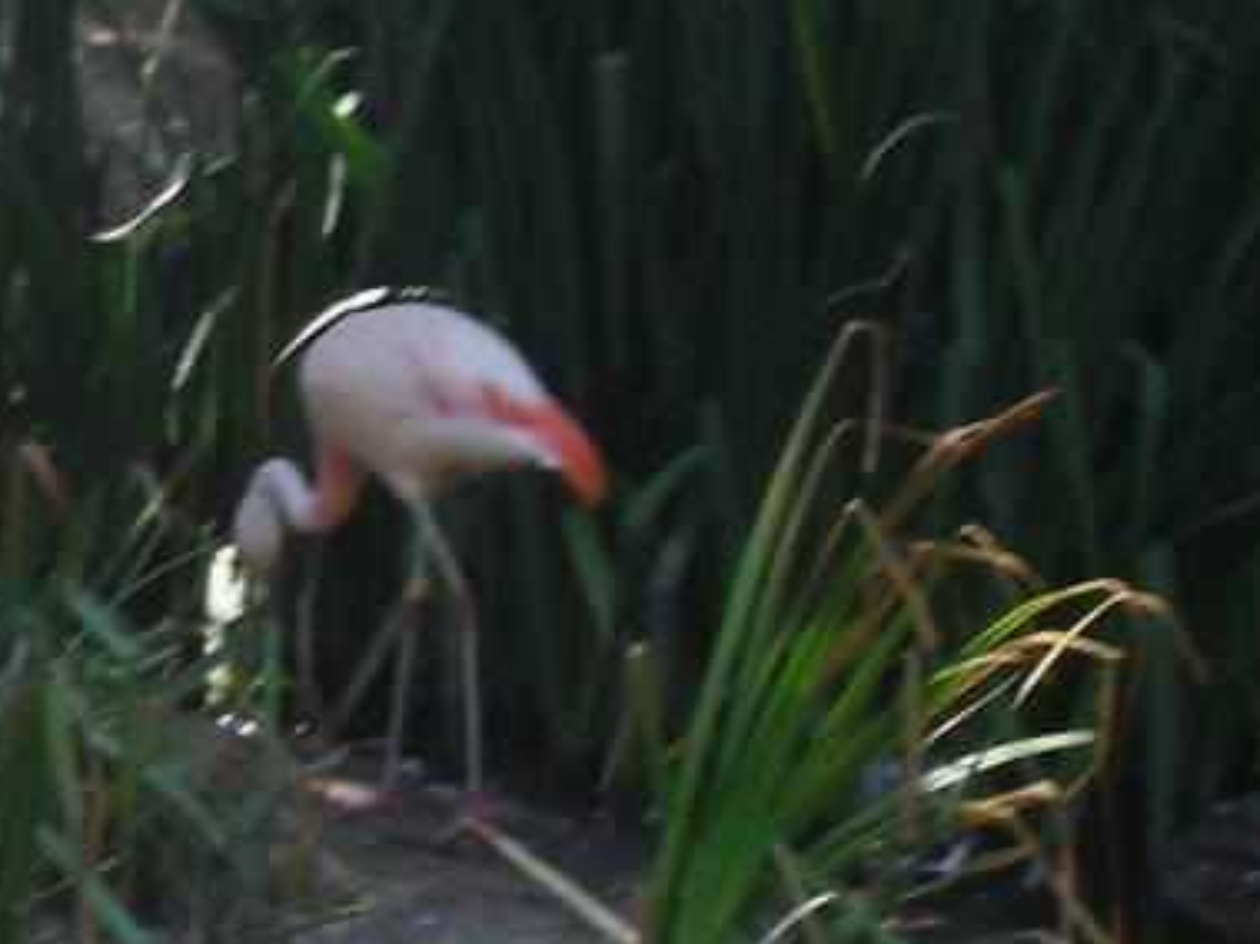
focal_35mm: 228
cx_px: -1194
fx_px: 8296
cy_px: 499
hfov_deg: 8.3
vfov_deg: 6.5
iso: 100
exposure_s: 1/80
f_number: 4.8
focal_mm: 9.8
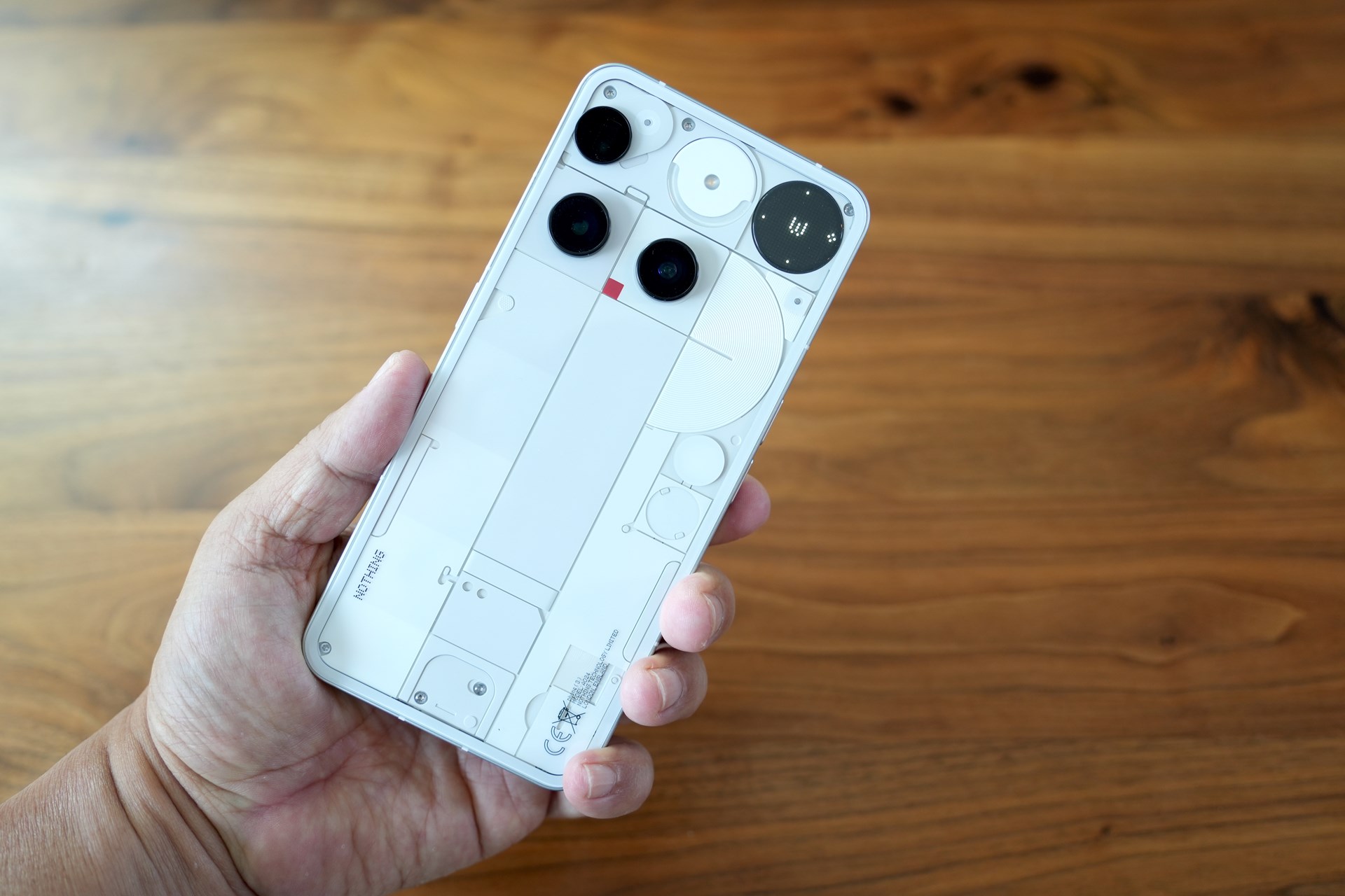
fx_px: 1158
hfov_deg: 60.3
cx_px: 672
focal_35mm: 31
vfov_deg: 42.3
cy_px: 448
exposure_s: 1/60
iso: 400
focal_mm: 31
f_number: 3.5
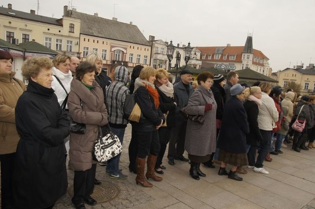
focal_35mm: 26
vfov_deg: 50.3
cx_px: 158
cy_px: 104
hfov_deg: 70.5
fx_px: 223
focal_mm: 17
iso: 400
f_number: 13
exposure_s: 1/80
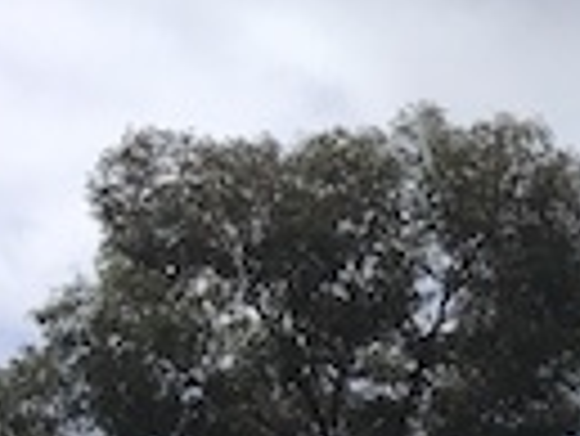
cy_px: 894
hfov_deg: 12.1
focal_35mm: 135
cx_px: 1335
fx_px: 2264
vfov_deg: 10.1
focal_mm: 4.15
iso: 25
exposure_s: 1/3077
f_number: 2.2
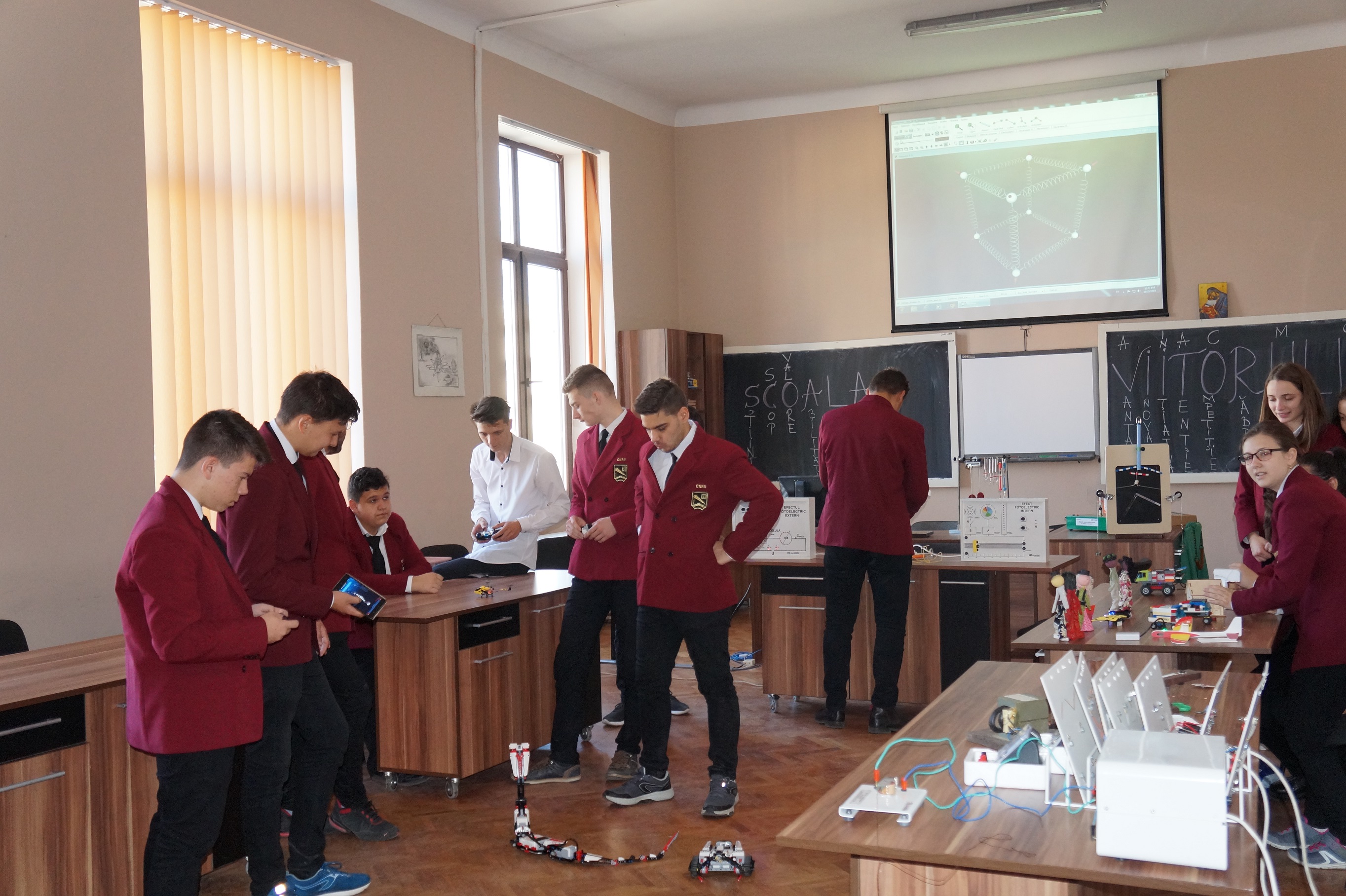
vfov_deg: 36.8
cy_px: 448
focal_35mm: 36
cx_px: 673
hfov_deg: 53.2
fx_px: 1345
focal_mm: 24
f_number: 4
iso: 1000
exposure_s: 1/160
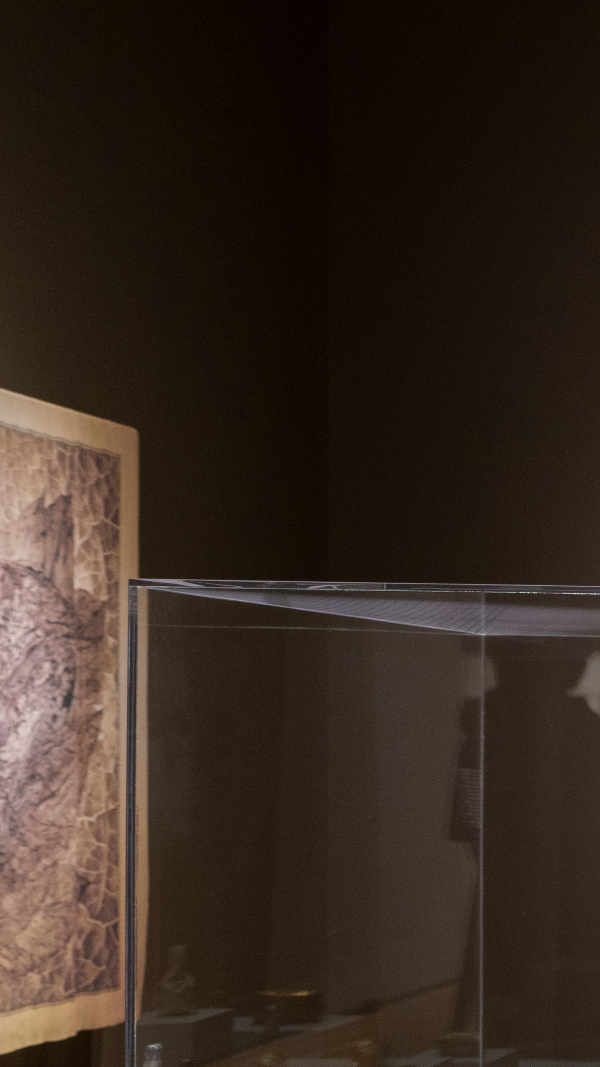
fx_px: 2206
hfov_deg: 12.9
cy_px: 780
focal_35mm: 78
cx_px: 1307
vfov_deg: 26.9
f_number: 8
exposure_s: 1/1.67
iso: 400
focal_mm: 24
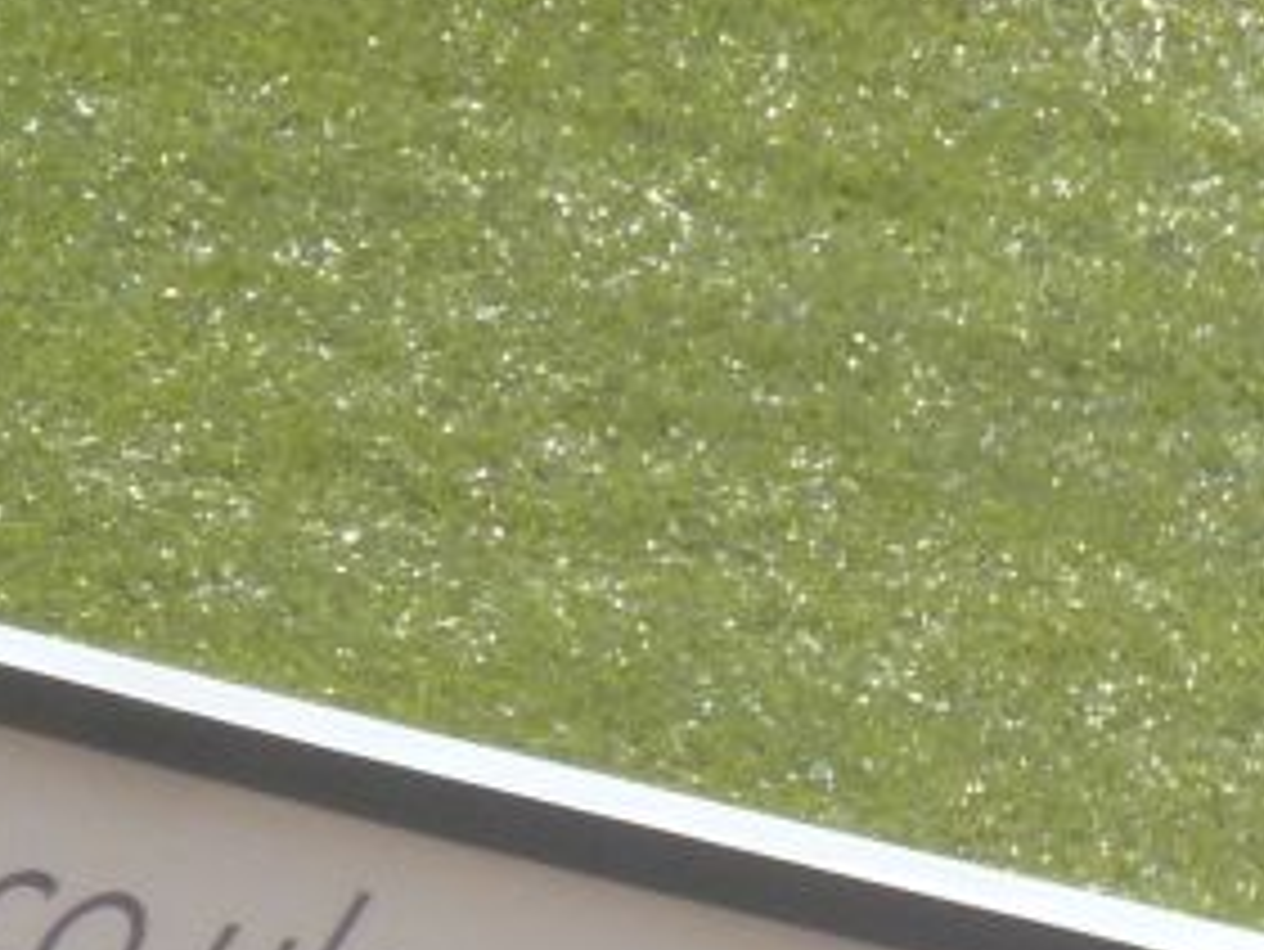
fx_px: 41426
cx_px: 2456
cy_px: 1126
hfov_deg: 1.7
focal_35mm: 1134
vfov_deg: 1.3
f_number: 5.6
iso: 125
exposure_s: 1/250
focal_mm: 47.7
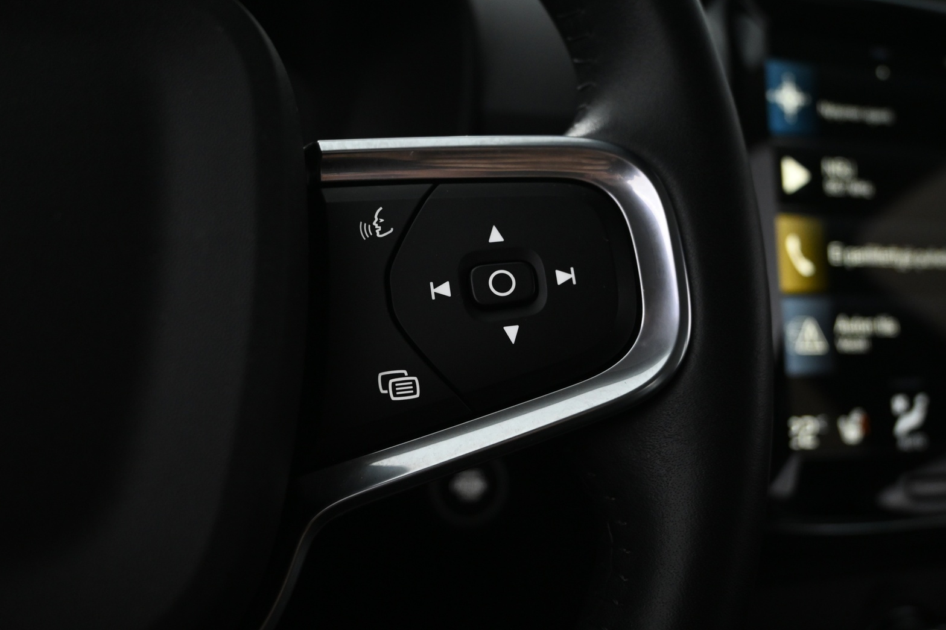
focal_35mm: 32
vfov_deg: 41.4
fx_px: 835
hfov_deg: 59.1
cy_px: 305
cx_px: 465
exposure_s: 1/25
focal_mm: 20.5
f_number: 3.8
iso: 1600
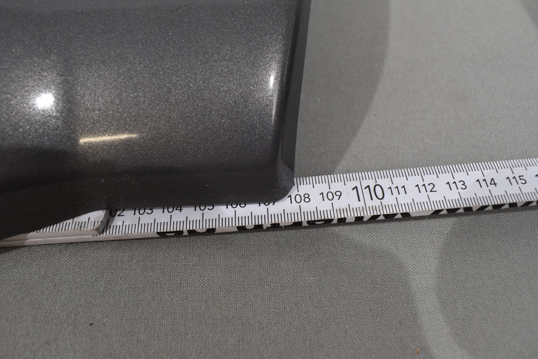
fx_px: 471
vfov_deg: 41.7
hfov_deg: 59.5
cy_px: 180
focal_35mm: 32
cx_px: 269
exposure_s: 1/60
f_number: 7.1
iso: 400
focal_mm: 21
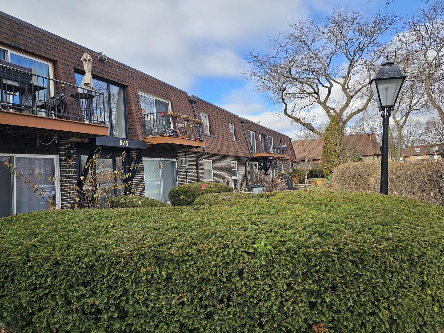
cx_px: 222
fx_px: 295
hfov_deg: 73.9
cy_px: 166
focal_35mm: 23
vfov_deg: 58.9
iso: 10
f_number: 1.7
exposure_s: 1/249
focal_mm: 6.3
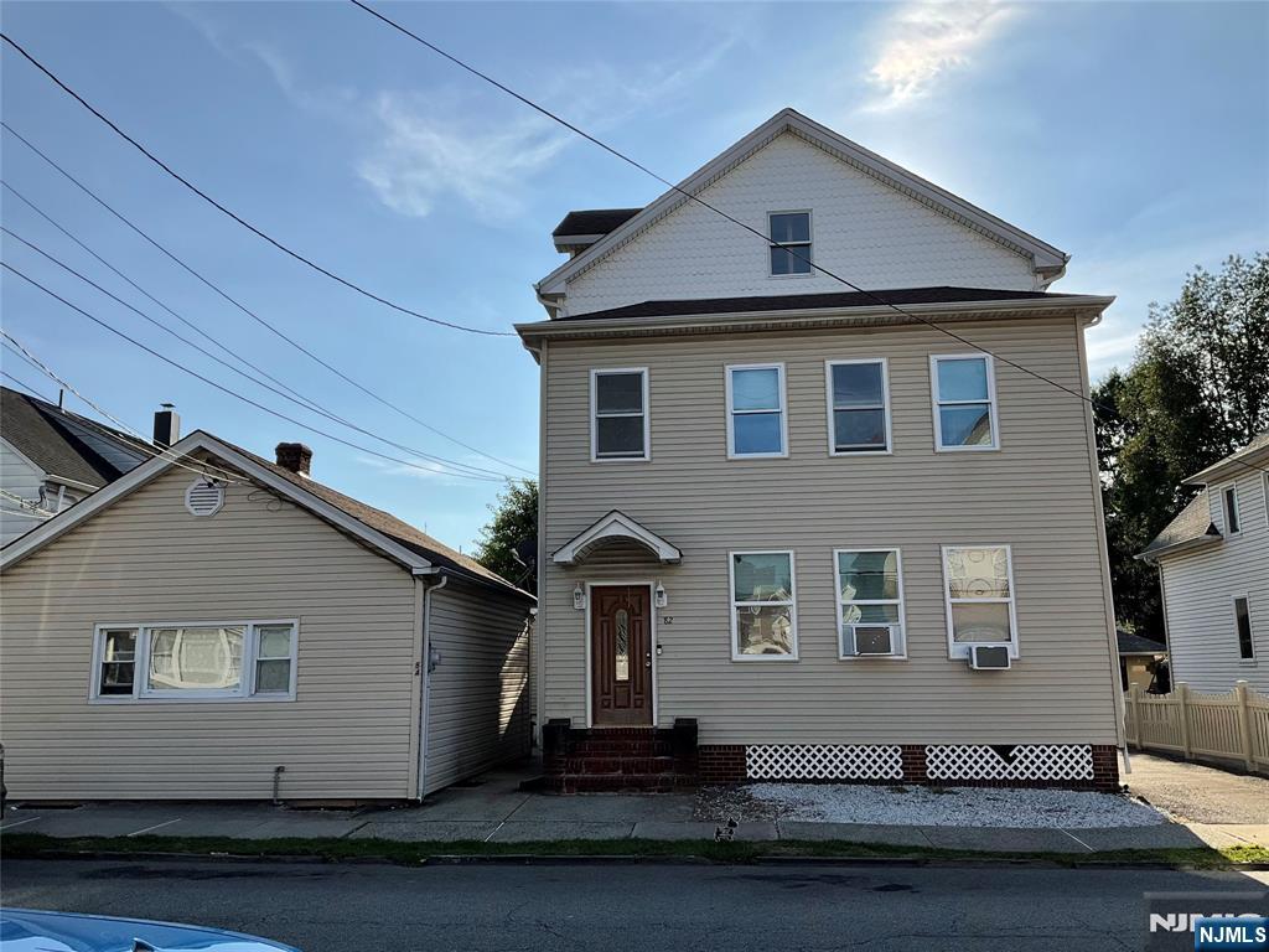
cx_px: 634
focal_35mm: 29
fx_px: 1063
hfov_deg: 61.7
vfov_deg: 48.2
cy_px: 476
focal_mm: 3
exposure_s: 1/2959
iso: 25
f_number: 1.8
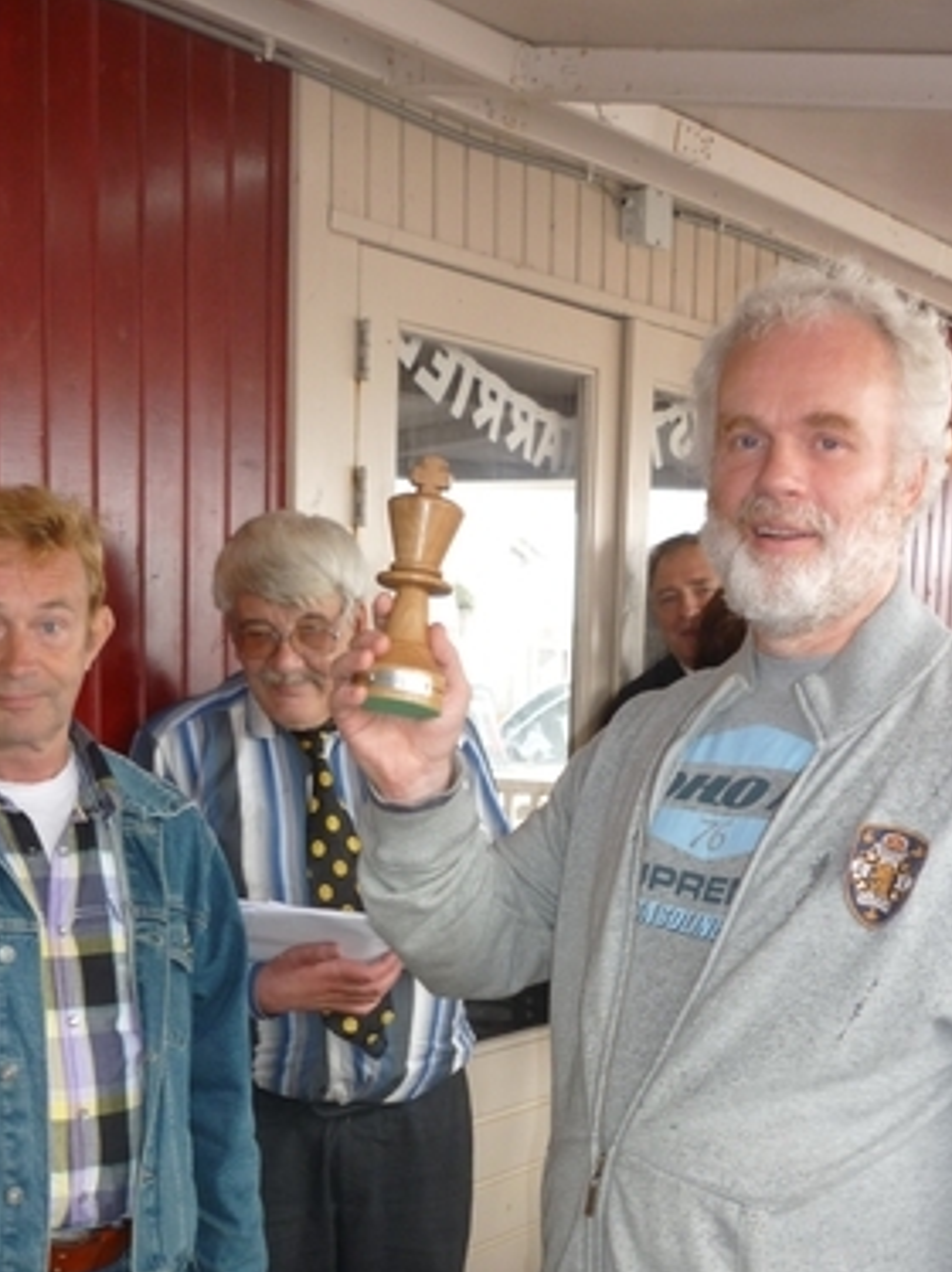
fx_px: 1946
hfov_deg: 27.5
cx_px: 493
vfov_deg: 35.1
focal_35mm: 53
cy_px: 1014
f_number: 2.8
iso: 100
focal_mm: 5.5
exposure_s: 1/30
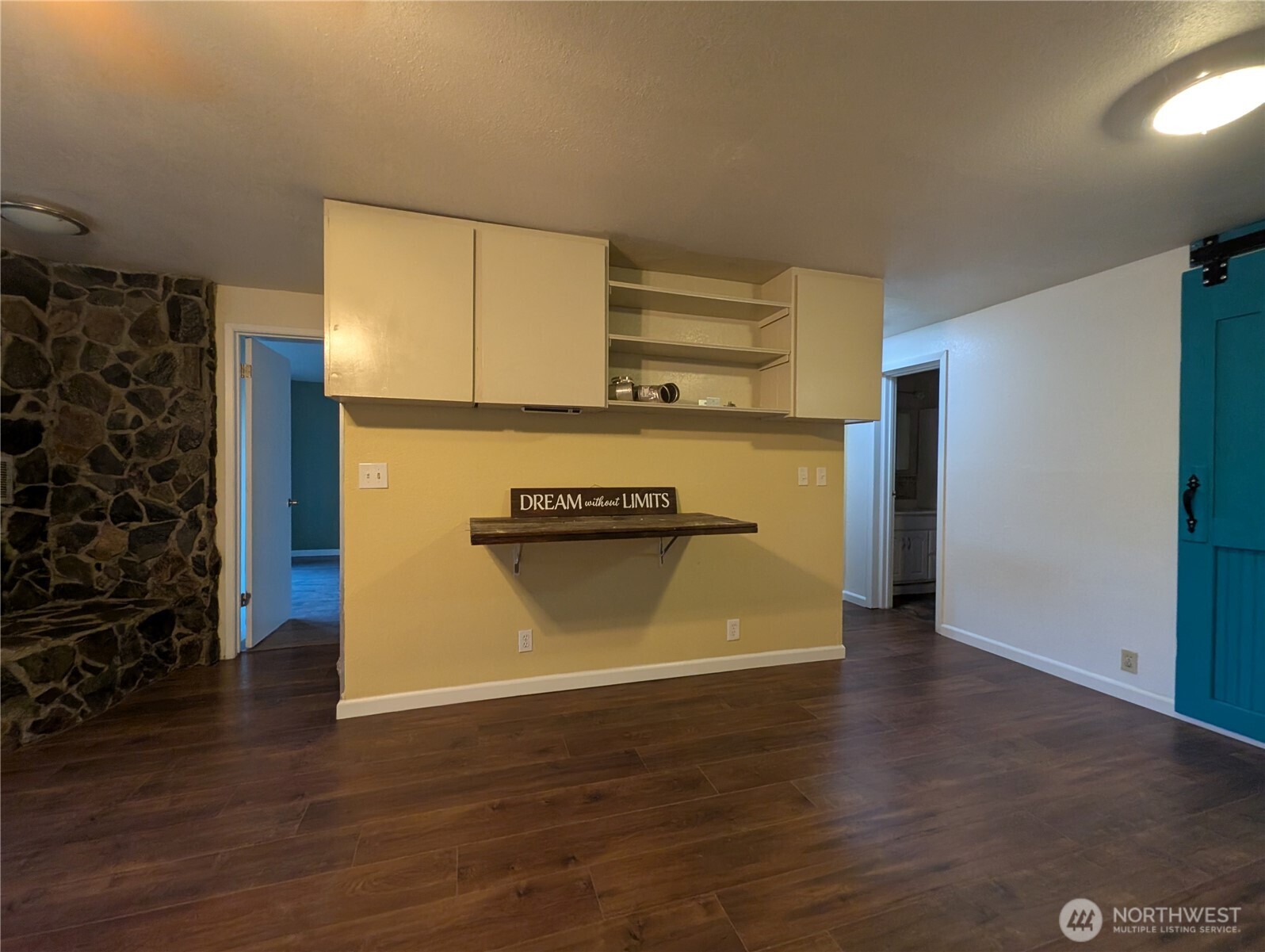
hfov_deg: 106.1
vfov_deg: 90.0
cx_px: 632
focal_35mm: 13
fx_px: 476
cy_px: 476
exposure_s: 1/24
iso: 393
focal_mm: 1.95
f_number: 2.2
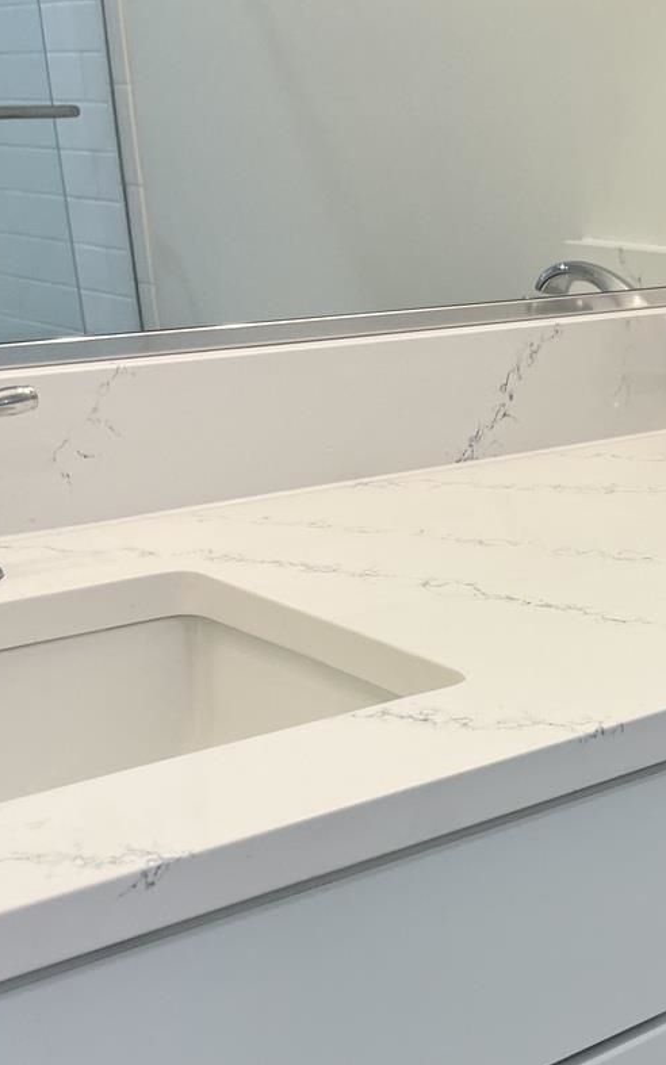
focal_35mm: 56
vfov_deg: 34.2
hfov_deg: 22.1
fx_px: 1626
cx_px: 690
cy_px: 970
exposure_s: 1/120
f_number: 1.6
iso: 40
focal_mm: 5.1
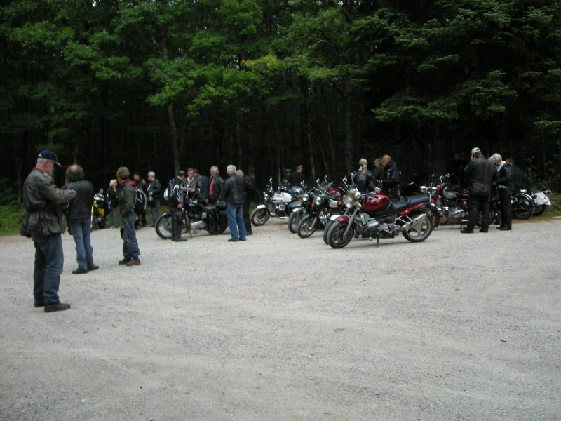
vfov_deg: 40.7
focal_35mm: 35
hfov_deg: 52.6
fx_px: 567
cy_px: 210
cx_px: 280
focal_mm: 5.7
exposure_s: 1/244
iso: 50
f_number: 2.8
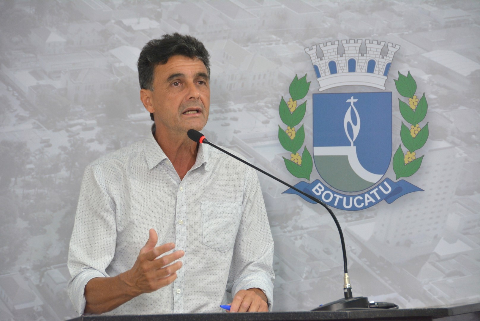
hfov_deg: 10.2
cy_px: 160
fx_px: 2702
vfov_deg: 6.8
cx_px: 240
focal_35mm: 202
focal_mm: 135
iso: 800
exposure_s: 1/125
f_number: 5.6
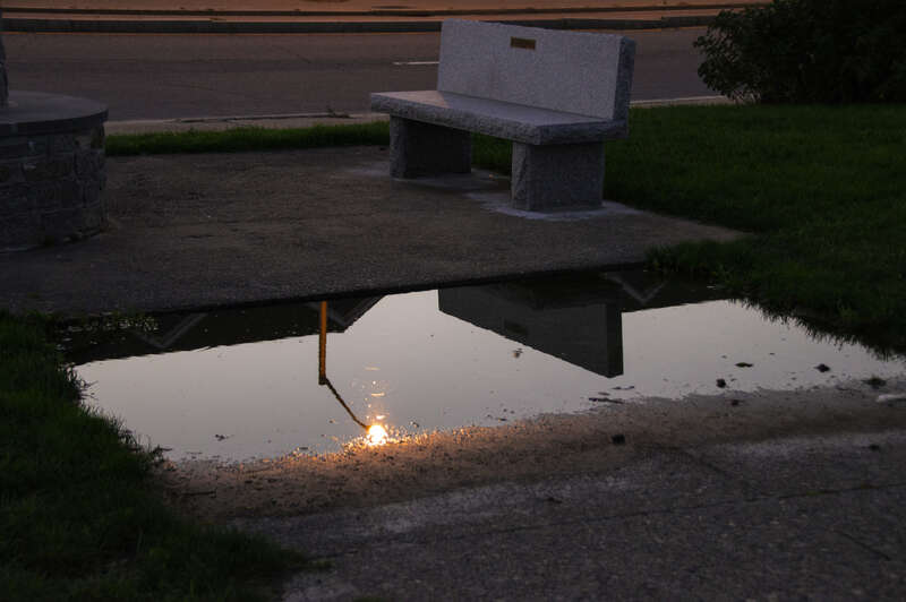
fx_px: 1660
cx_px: 453
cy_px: 301
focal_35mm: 66
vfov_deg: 20.6
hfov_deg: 30.5
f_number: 4.5
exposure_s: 1/40
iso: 1600
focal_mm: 44
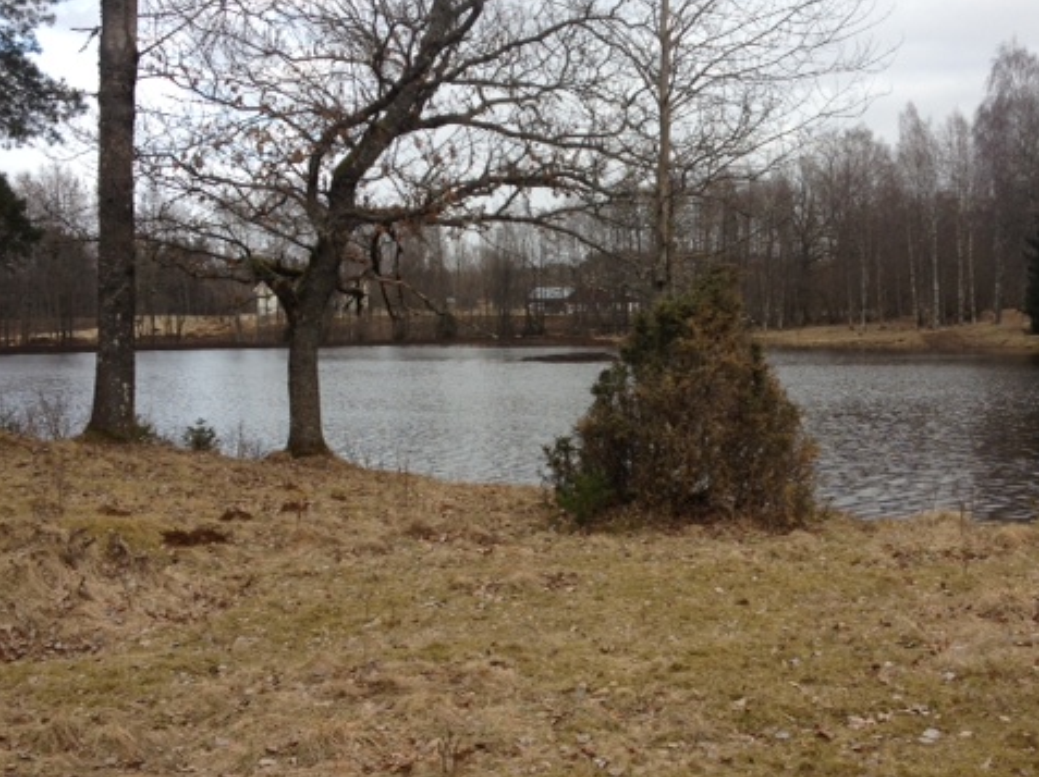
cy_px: 398
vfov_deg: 30.8
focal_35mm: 47
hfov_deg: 40.3
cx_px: 612
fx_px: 1410
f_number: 2.4
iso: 50
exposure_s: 1/354
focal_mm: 4.28
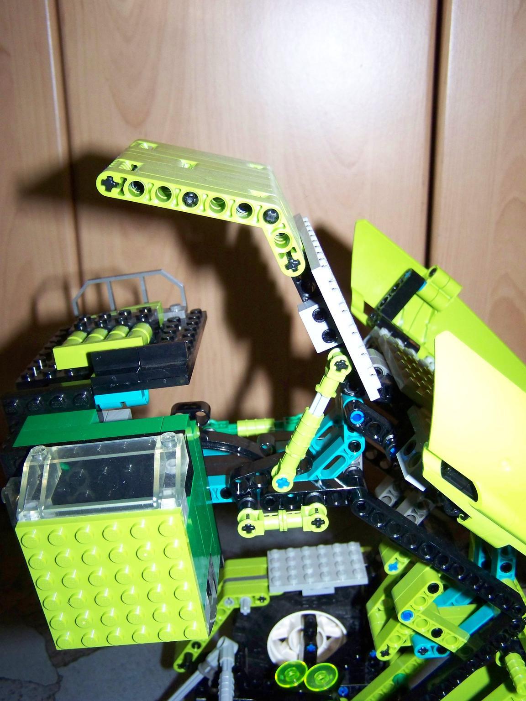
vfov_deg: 49.0
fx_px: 770
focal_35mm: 38
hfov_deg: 37.7
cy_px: 350
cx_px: 263
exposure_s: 1/30
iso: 200
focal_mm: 6.3
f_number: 2.8
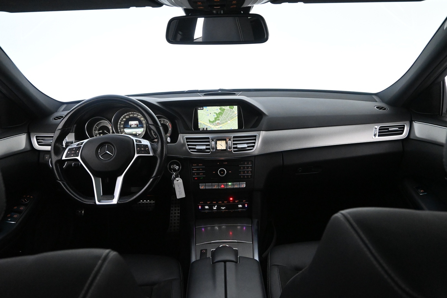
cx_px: 224
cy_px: 149
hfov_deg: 67.4
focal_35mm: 27
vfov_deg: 47.9
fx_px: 335
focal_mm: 18
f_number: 4.5
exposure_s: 1/80
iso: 6400
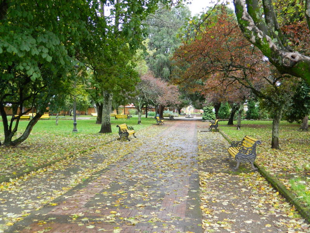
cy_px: 116
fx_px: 367
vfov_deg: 35.1
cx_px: 155
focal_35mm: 41
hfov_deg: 45.8
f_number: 3.5
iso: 80
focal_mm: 7.3
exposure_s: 1/50
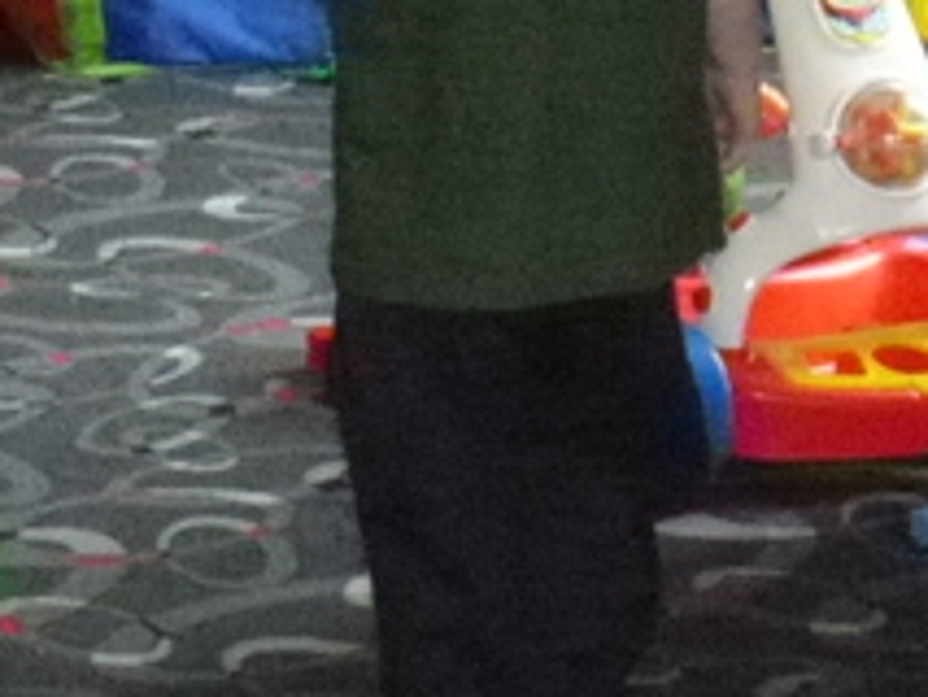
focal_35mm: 259
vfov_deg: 5.7
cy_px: 61
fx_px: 6947
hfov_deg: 7.6
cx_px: 606
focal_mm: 12.3
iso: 1250
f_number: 4.6
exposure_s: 1/125
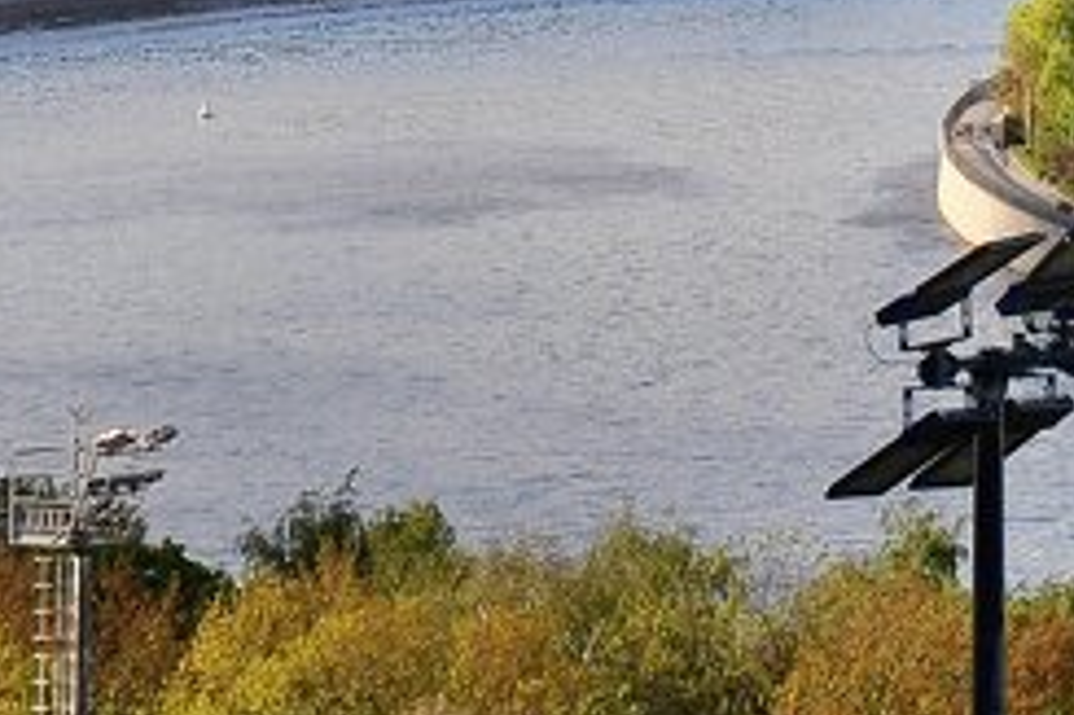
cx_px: 973
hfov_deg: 4.0
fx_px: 15324
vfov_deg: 2.6
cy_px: -1018
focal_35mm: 514
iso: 200
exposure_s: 1/800
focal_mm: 70
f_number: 5.3
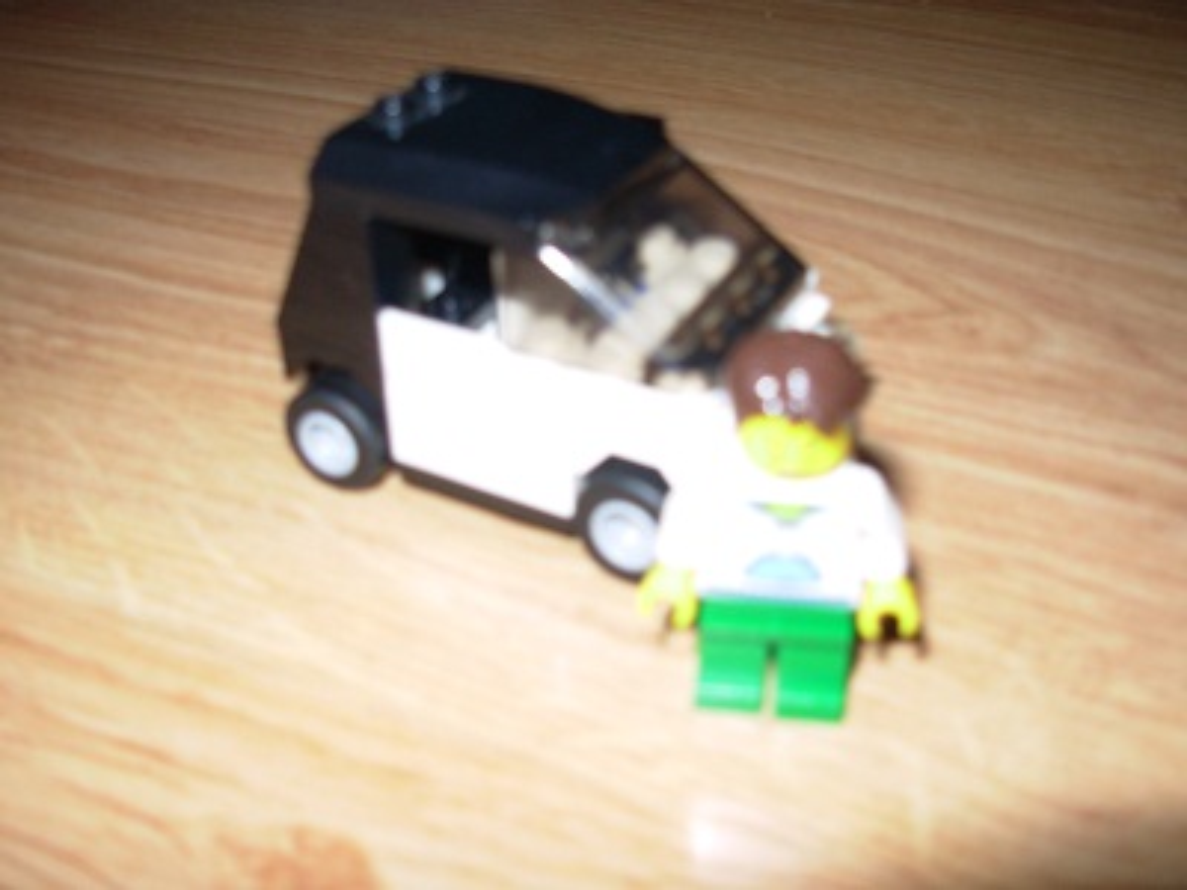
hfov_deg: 49.0
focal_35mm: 38
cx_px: 594
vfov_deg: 37.7
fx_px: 1303
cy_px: 445
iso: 50
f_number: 2.9
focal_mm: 6.3
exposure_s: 1/32
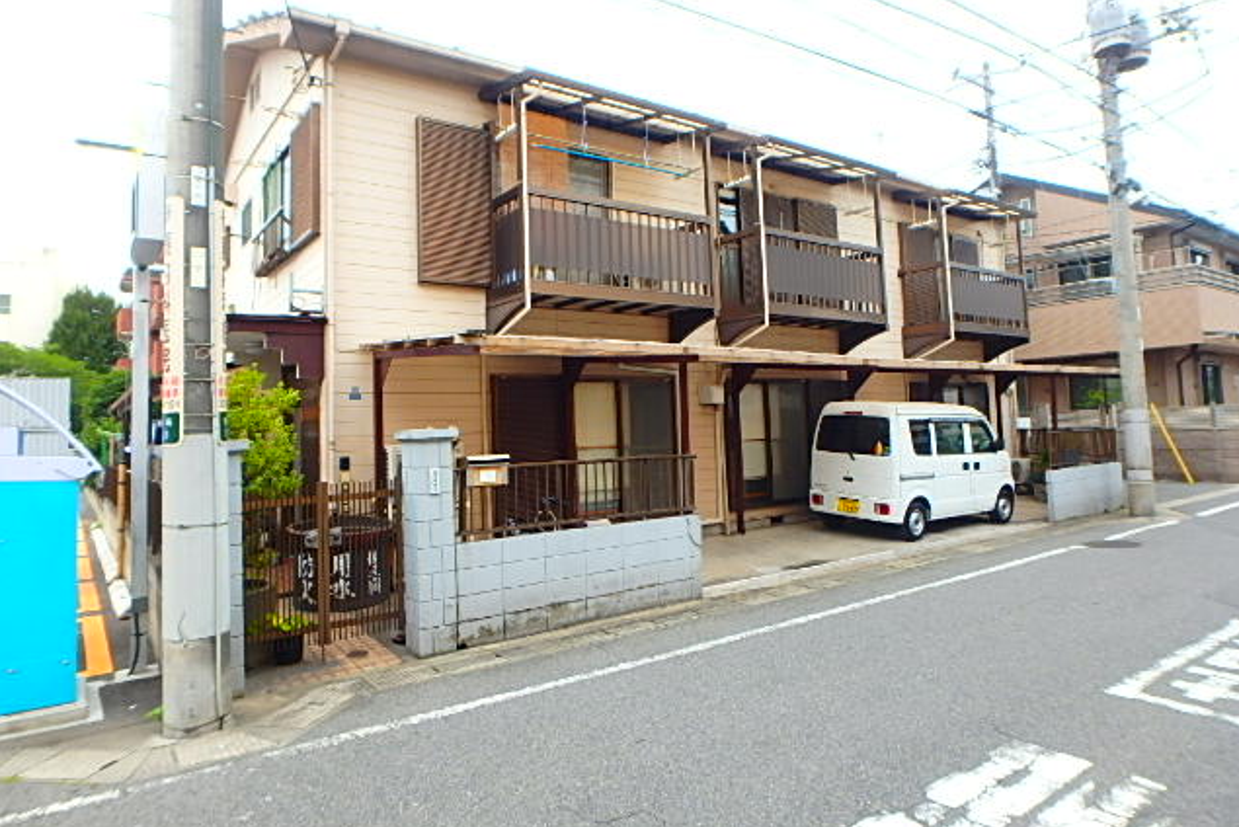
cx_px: 620
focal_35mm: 22
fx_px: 757
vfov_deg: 57.2
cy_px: 386
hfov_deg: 78.6
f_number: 3.5
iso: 125
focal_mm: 3.7
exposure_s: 1/100
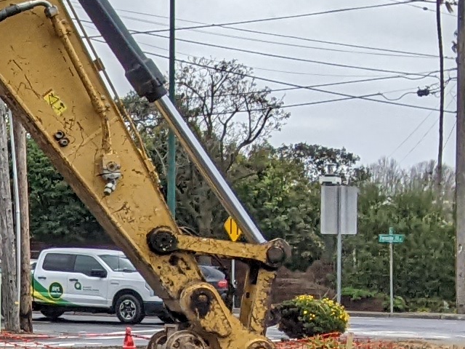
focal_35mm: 170
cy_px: 217
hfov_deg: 10.4
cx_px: -575
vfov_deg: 8.7
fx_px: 2284
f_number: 1.8
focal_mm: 4.44
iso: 44
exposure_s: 1/1304
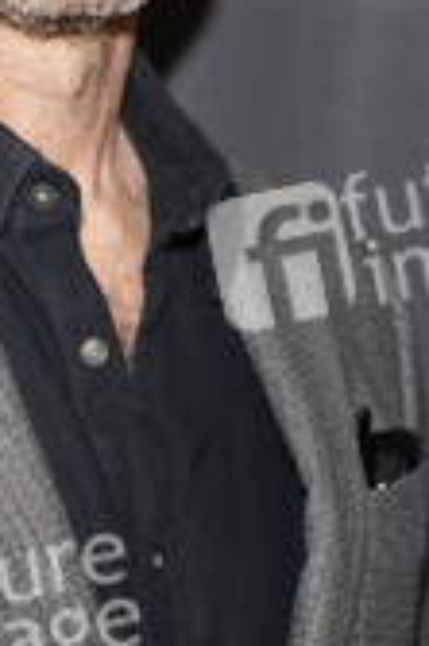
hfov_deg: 5.6
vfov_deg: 8.3
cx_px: 54
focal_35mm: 246
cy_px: 46
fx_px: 4406
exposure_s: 1/200
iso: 800
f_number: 5.6
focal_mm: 103
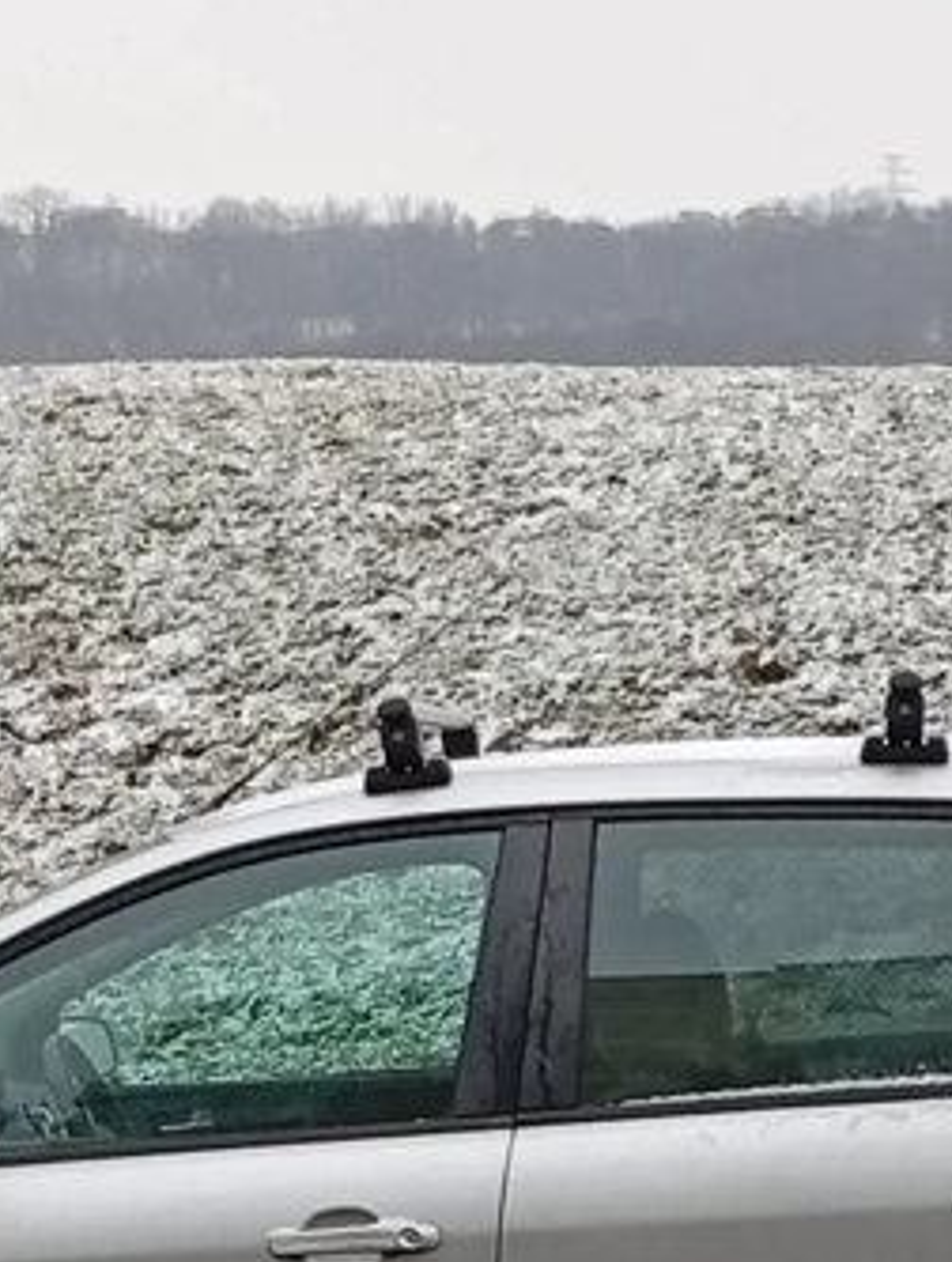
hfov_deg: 10.4
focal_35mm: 143
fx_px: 5224
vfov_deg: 13.2
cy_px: 1734
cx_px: 514
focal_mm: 3.98
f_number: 1.8
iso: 50
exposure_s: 1/123
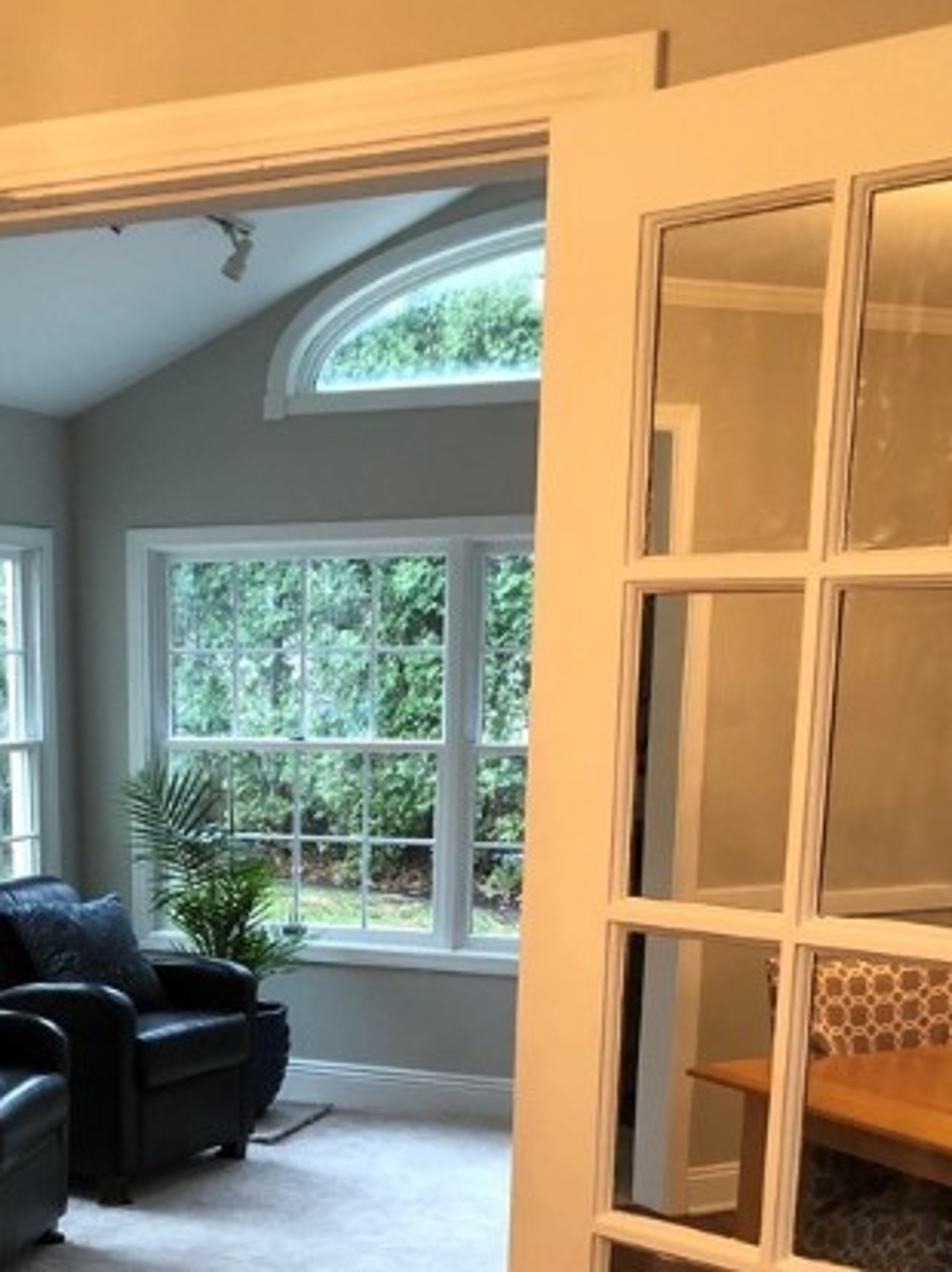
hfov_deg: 27.2
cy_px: 1100
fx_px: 1909
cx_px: 141
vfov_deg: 35.1
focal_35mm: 52
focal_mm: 3.99
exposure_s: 1/15
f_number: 1.8
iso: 50
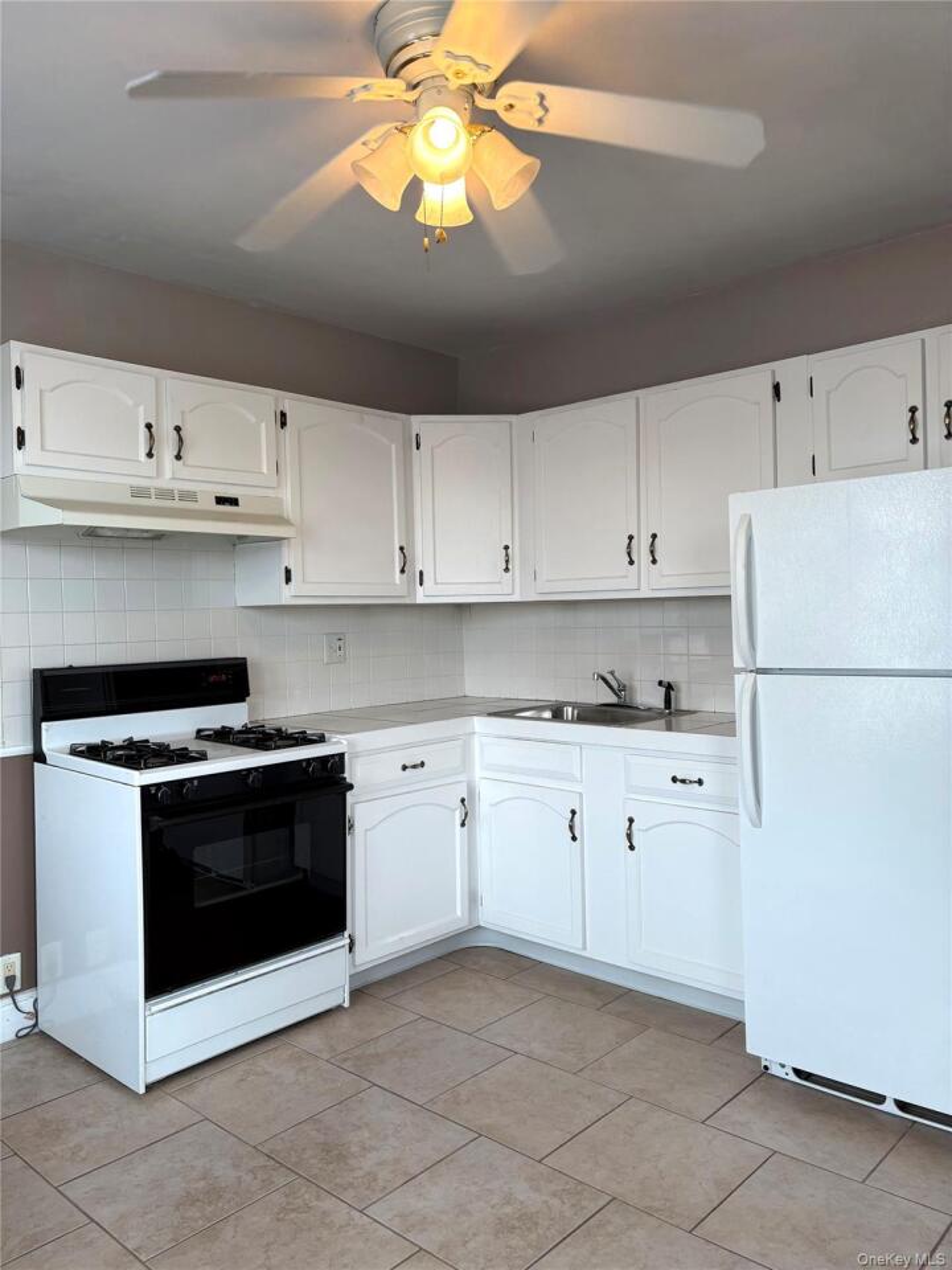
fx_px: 953
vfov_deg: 67.3
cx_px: 476
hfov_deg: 53.1
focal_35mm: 26
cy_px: 635
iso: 80
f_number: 1.6
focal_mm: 5.96
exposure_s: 1/60
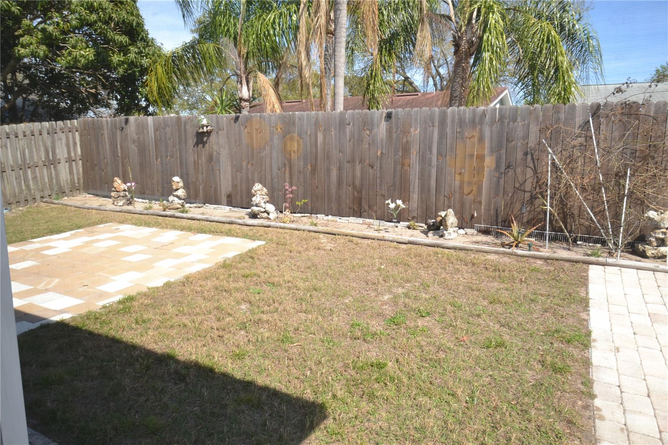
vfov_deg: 56.1
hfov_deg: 77.3
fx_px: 417
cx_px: 334
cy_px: 222
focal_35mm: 22
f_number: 6.3
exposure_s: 1/160
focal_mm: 15
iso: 100
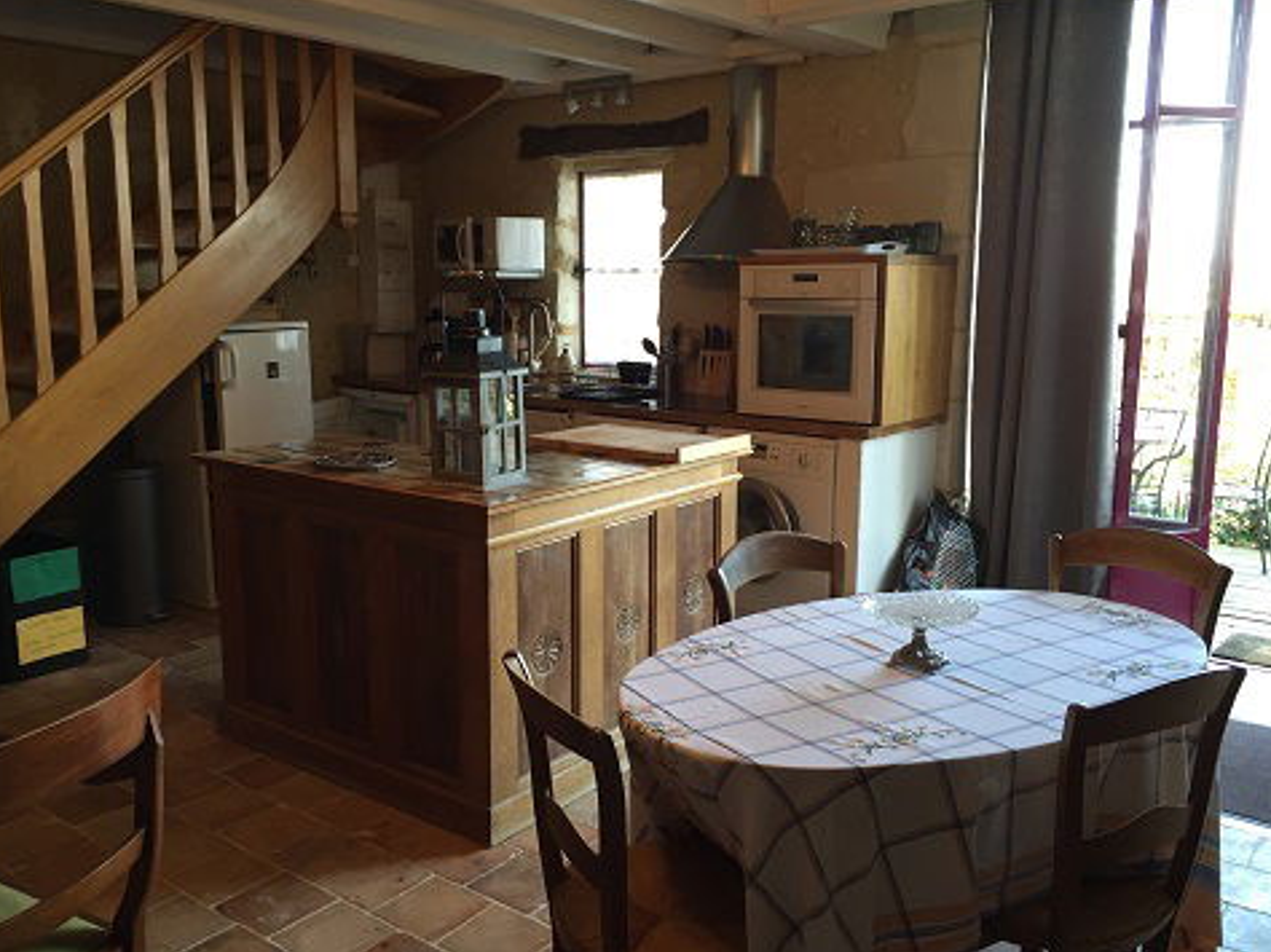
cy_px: 464
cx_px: 627
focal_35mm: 30
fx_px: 1101
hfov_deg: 60.0
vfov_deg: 46.8
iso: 64
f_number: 2.2
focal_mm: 4.15
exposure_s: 1/30
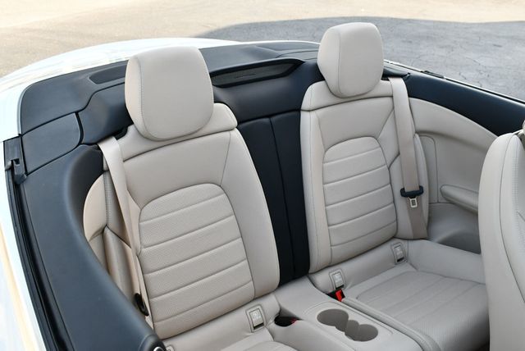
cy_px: 176
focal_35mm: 36
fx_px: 525
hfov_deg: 53.1
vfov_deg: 36.9
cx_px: 262
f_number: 5.6
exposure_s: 1/250
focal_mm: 18
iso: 320
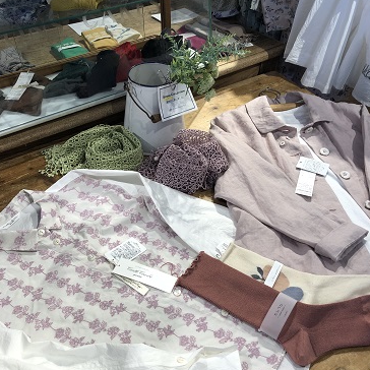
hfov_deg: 48.5
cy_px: 214
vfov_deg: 48.3
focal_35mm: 34
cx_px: 184
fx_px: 411
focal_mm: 3.99
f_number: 1.8
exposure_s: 1/100
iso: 32
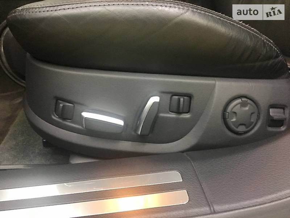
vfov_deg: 48.2
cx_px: 145
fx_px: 243
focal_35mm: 29
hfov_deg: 61.7
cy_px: 109
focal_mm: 4.2
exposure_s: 1/8
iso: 160
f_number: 2.2
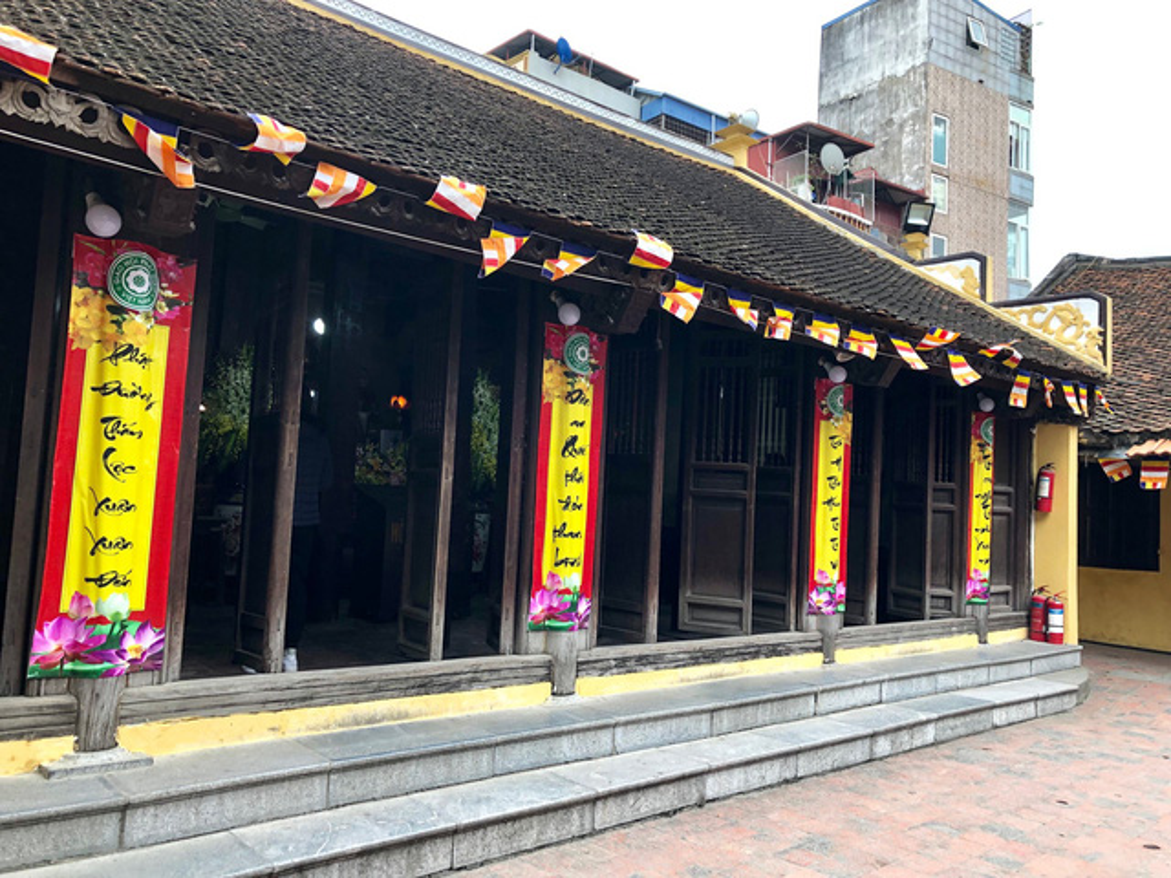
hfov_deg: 63.4
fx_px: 947
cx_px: 586
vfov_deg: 49.7
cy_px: 439
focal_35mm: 28
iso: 40
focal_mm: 3.99
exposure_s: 1/120
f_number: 1.8
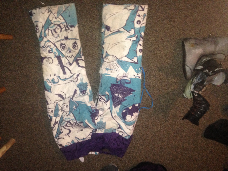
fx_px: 217
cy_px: 86
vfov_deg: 42.9
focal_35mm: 33
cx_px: 114
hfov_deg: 55.4
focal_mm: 4.12
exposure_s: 1/16
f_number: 2.4
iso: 320
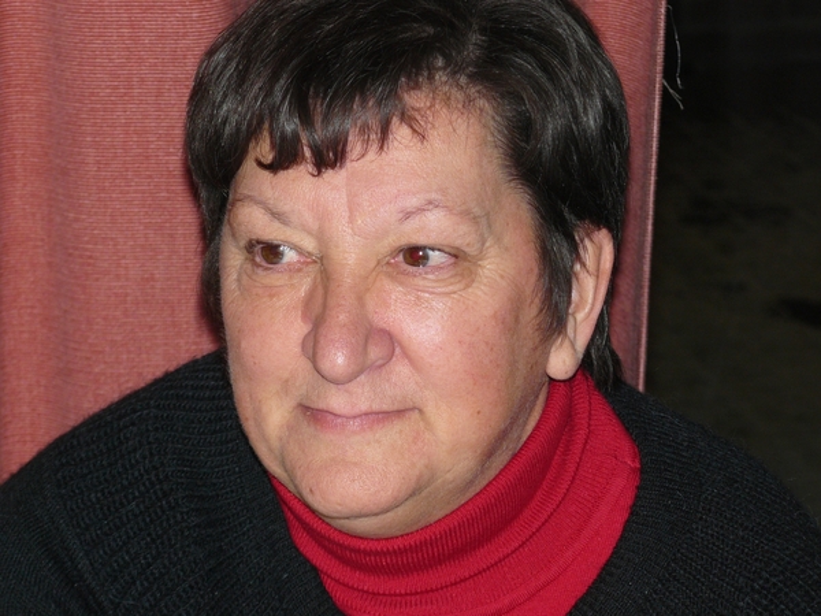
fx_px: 3985
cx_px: 410
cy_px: 308
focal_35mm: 168
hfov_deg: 11.8
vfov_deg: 8.8
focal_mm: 28
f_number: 3.3
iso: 125
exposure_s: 1/30
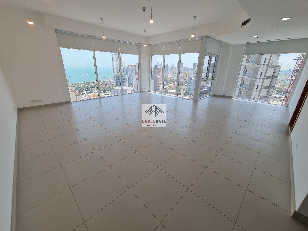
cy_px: 116
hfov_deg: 106.2
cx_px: 154
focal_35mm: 13
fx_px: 116
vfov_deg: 89.9
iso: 64
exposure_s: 1/390
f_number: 2.2
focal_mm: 2.2
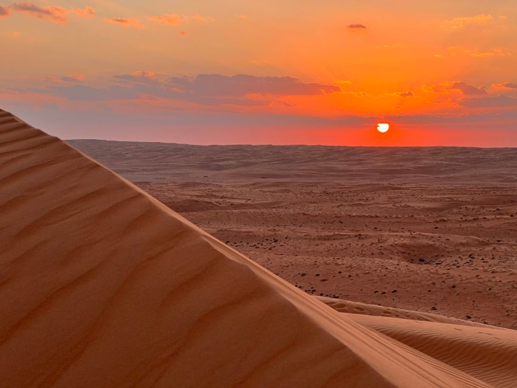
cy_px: 194
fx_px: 1150
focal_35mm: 77
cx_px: 258
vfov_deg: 19.1
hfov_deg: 25.3
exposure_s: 1/144
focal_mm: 9
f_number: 2.8
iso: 32
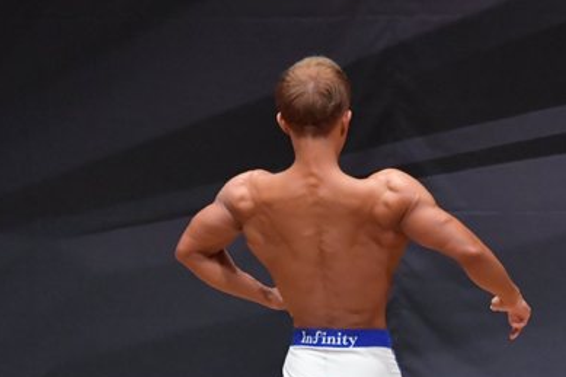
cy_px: 352
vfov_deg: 2.4
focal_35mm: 568
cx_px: 346
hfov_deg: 3.6
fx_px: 8926
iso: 6400
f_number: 5.6
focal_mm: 190
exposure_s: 1/400
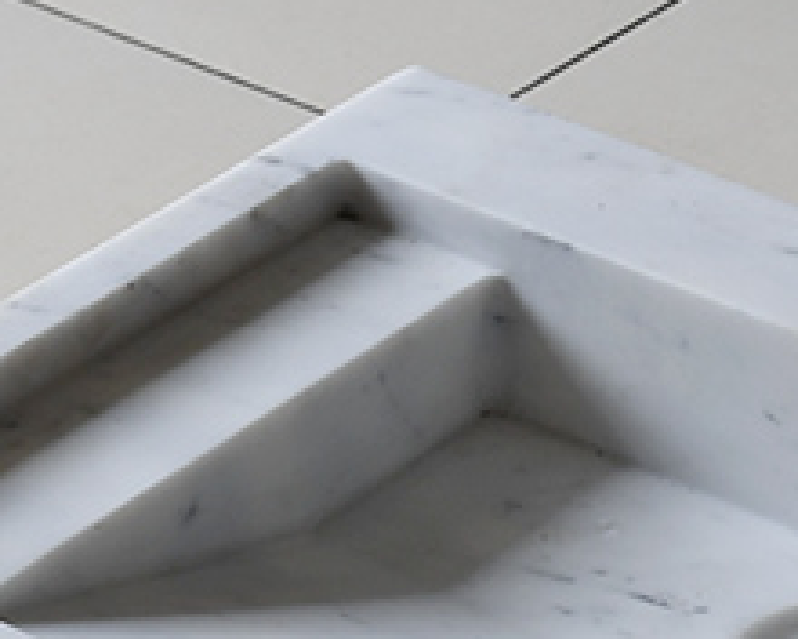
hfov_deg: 13.0
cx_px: 696
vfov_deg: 10.3
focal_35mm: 147
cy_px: 772
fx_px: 3472
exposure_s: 1/30
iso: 125
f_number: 6.3
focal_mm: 29
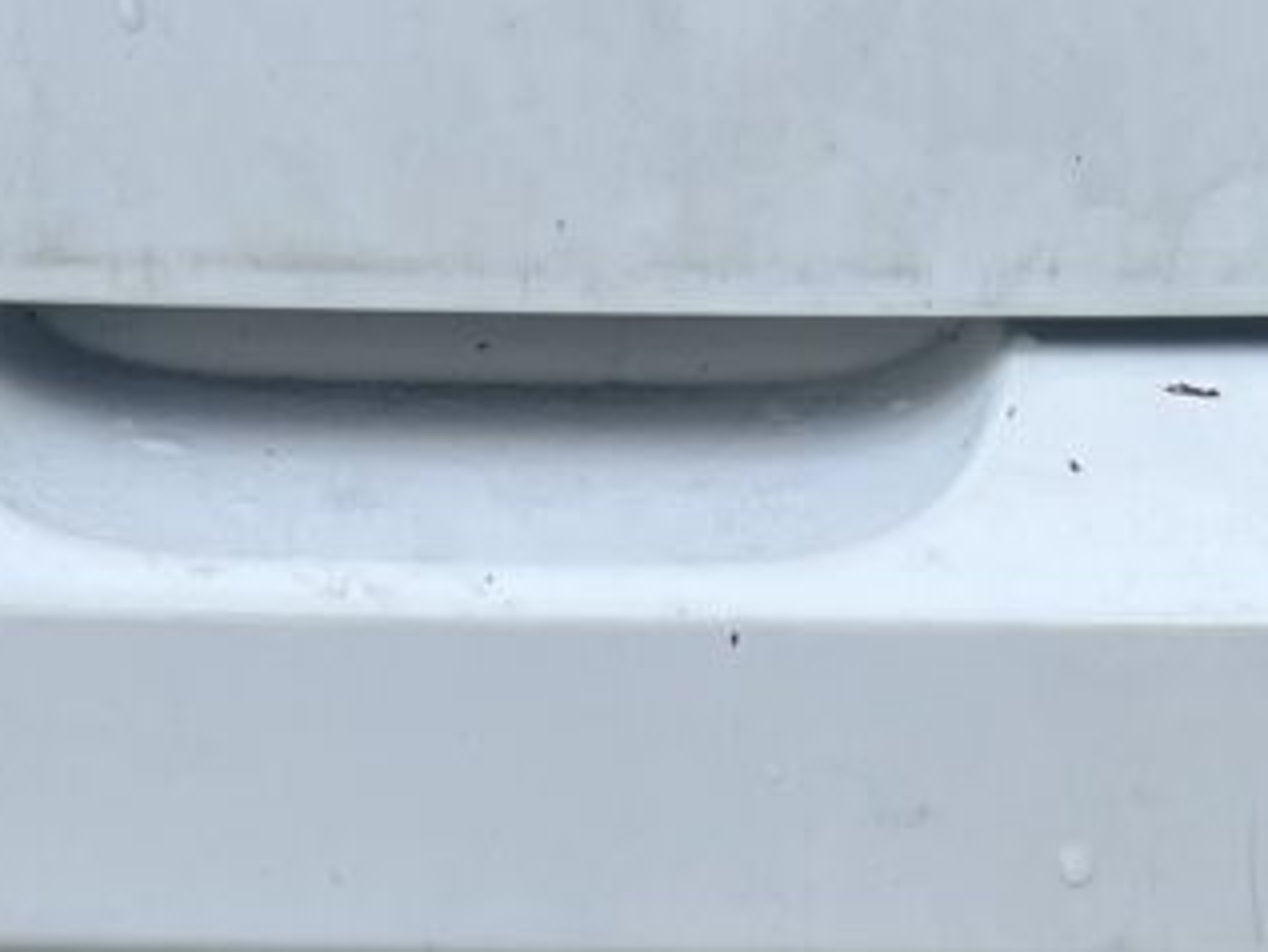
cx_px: 604
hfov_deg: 16.0
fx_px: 4507
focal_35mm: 123
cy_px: 1542
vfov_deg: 11.4
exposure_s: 1/1344
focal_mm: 5.7
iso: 50
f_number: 1.5
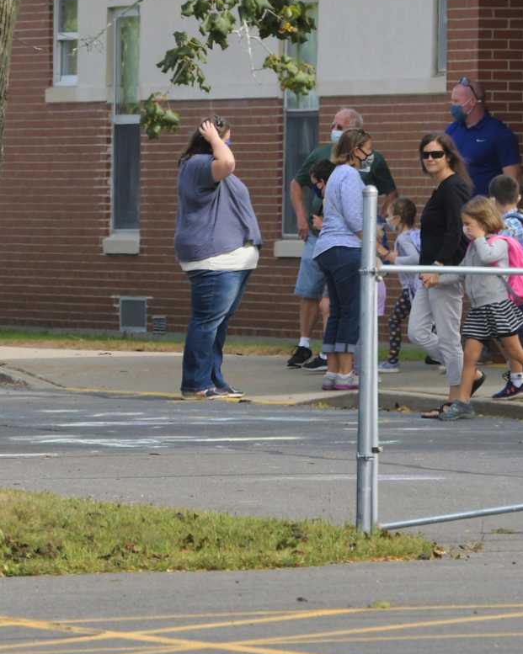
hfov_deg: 2.2
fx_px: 13649
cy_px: 198
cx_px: 40
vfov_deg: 2.7
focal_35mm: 705
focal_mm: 190
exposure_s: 1/800
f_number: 7.1
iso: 320
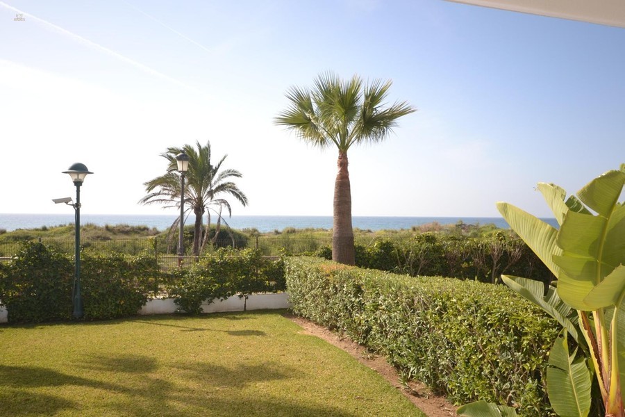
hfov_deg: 61.9
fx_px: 521
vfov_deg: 43.6
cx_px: 312
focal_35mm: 30
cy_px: 208
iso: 100
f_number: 6.3
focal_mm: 20
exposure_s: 1/200
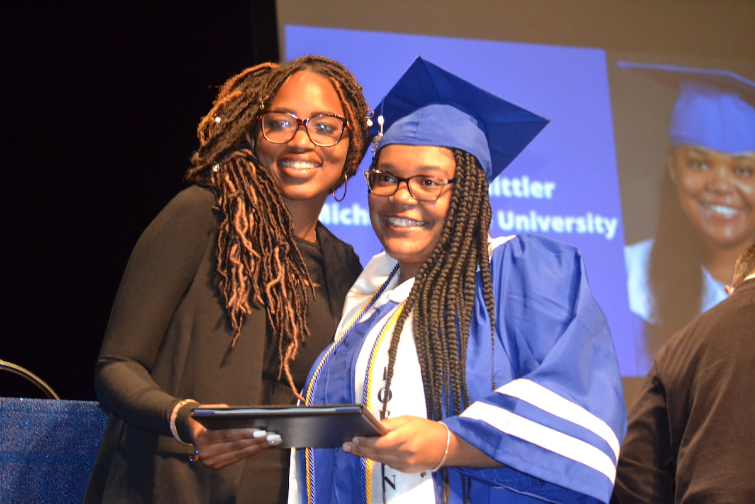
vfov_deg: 9.1
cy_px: 252
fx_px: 3146
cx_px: 378
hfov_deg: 13.7
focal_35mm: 150
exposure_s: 1/60
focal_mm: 100
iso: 2500
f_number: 4.5
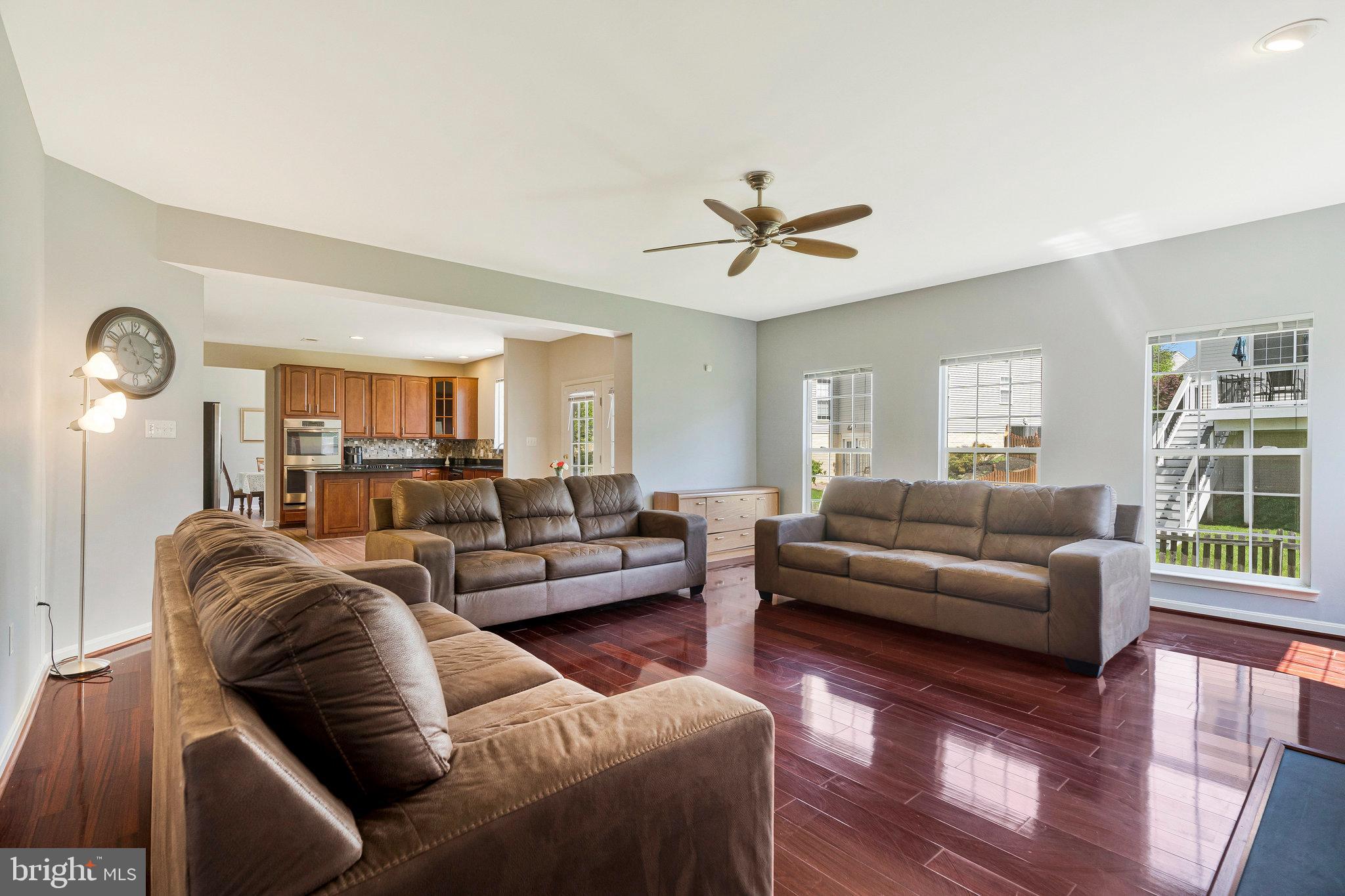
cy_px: 448
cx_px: 672
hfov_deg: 96.7
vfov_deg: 73.7
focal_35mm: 16
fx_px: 598
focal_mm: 16
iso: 1250
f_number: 7.1
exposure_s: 1/50
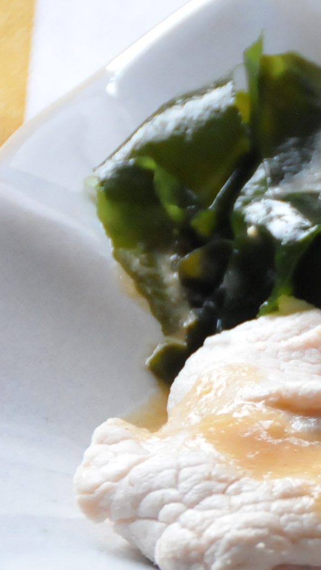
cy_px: 421
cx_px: 615
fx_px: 9372
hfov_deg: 2.0
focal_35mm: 620
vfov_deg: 3.5
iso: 2000
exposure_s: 1/50
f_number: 5.6
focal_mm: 135
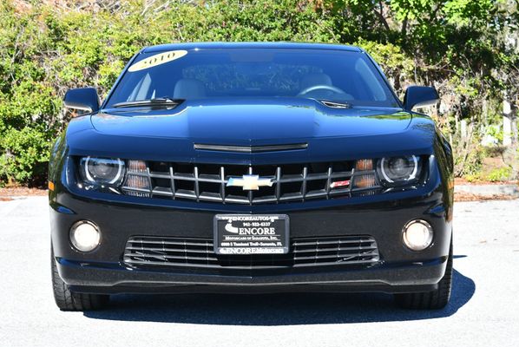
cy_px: 170
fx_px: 1544
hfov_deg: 19.1
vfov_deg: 12.8
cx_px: 250
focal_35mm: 107
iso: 200
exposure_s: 1/250
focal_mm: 50
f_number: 7.1
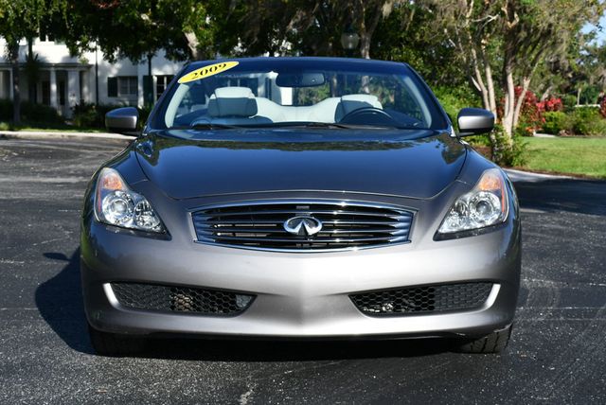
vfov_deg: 19.0
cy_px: 202
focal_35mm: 72
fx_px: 1213
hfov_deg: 28.0
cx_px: 303
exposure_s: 1/320
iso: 100
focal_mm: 36
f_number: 9
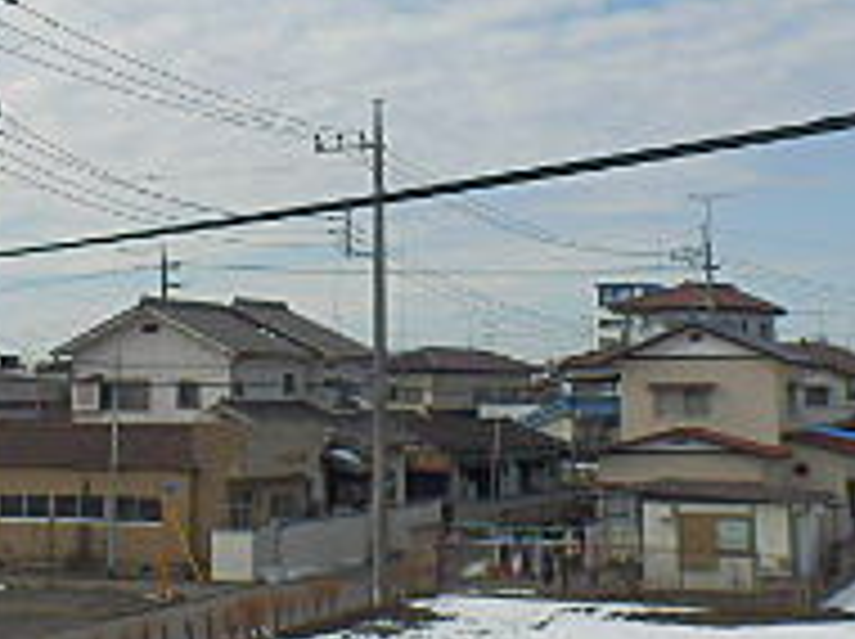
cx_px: 324
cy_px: 122
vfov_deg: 18.0
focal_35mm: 81
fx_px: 1998
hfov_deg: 24.1
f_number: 7.9
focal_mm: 4.2
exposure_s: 1/250
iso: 80
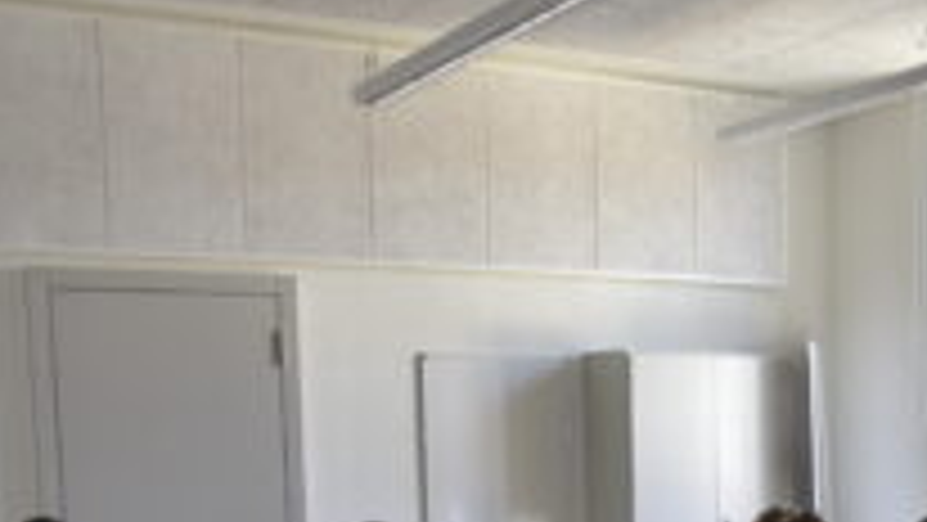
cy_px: 662
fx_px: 1500
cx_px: 724
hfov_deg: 33.5
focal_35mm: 61
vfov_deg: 18.5
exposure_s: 1/100
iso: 800
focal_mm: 24
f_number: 5
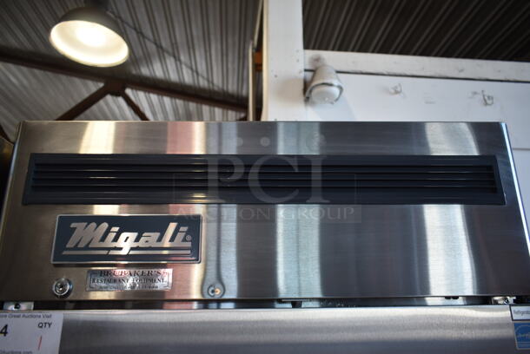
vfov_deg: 48.0
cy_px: 177
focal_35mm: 27
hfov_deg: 67.3
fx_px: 398
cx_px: 265
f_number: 3.5
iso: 125
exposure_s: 1/30
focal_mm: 18
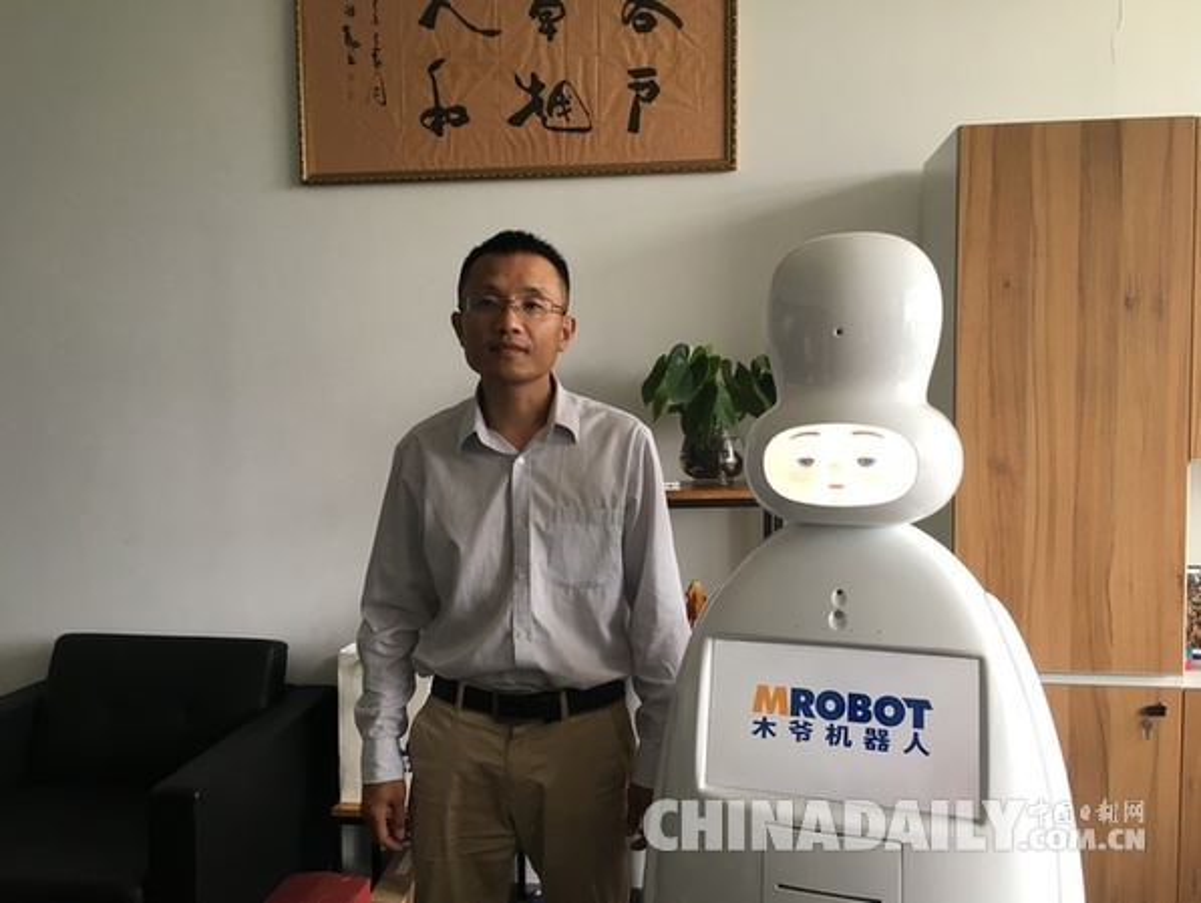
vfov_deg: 48.3
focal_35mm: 29
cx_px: 600
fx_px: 1007
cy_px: 452
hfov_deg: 61.6
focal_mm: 4.15
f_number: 2.2
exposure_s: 1/33
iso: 32
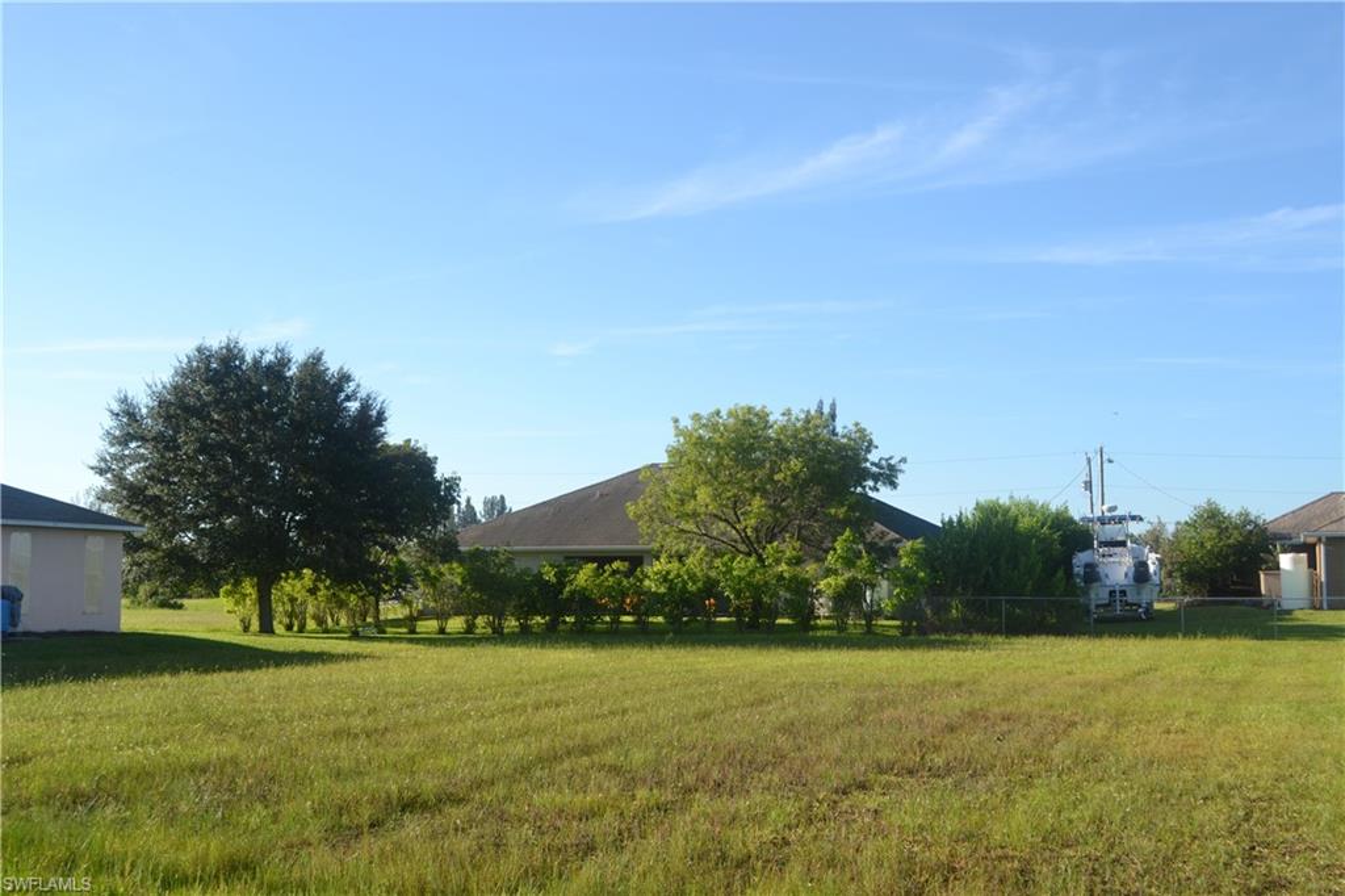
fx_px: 1457
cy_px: 448
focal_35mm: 39
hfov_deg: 49.6
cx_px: 672
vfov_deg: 34.2
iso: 100
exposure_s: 1/160
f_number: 7.1
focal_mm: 26
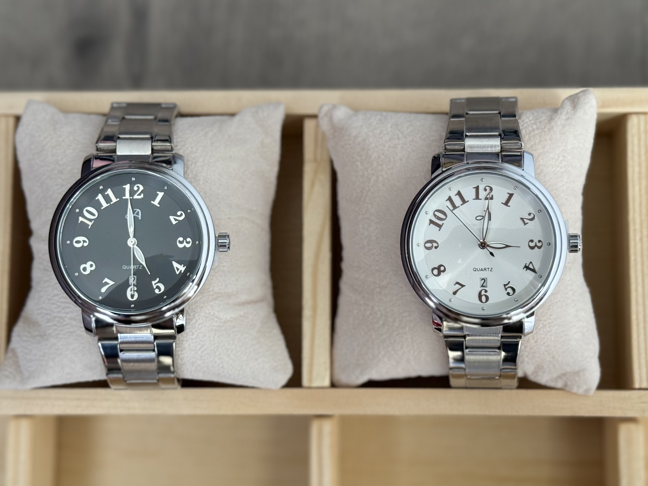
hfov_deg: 39.7
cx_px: 324
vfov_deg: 30.3
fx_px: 899
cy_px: 243
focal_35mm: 48
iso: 160
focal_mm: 6.76
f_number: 1.78
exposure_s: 1/223
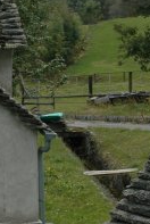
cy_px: 89
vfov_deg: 15.0
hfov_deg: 10.0
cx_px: 12
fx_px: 852
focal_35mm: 137
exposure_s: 1/250
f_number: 8
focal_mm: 25
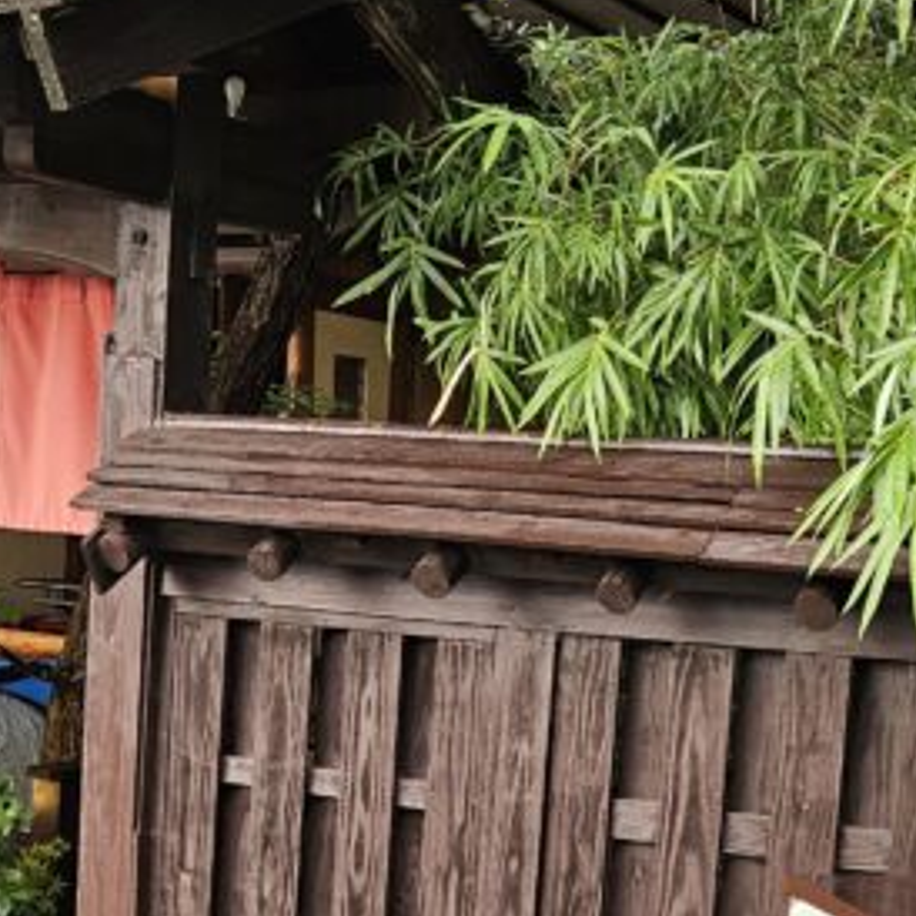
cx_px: 461
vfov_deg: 22.4
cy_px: 759
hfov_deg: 22.8
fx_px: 2275
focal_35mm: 76
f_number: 1.8
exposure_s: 1/180
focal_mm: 5.4
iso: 125
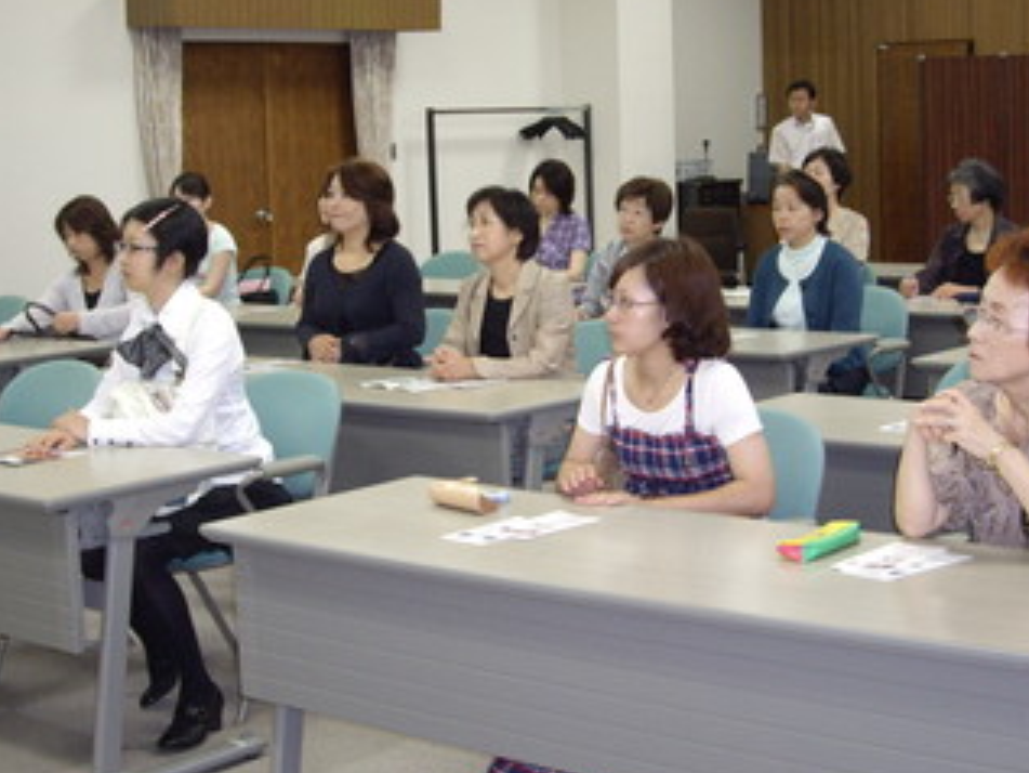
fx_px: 1784
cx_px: 646
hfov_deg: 32.0
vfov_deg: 24.4
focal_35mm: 60
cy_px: 333
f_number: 2.8
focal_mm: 7.9
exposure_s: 1/40
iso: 200
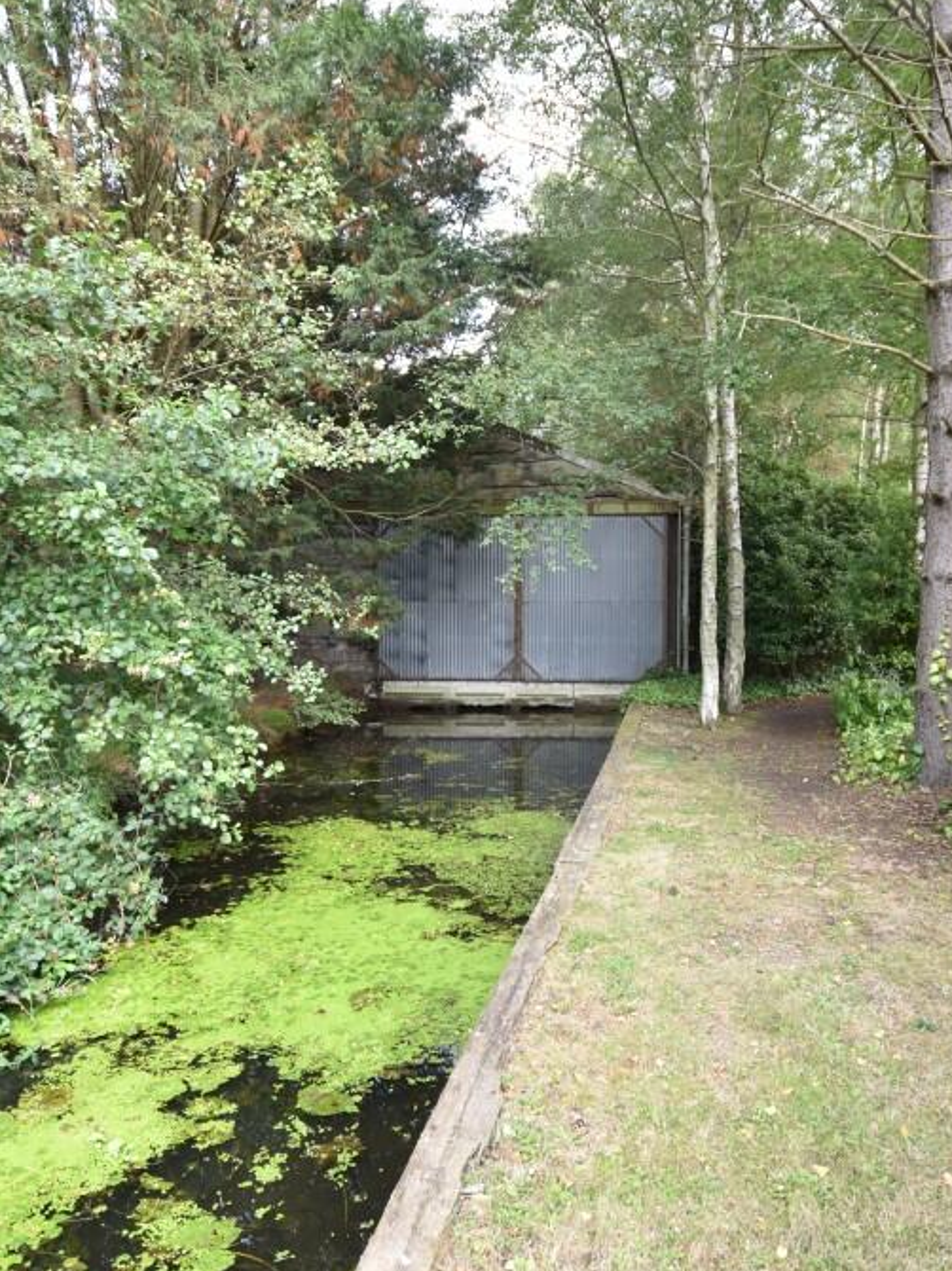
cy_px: 629
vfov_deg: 76.4
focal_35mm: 22
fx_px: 807
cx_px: 542
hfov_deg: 60.8
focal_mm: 10
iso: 400
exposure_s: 1/100
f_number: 5
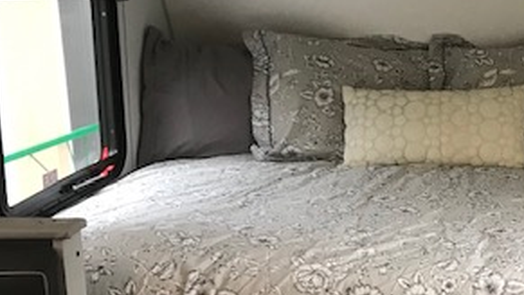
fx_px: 931
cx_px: 490
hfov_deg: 29.8
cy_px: 182
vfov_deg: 18.0
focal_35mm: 67
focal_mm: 3.99
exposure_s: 1/17
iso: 40
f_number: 1.8
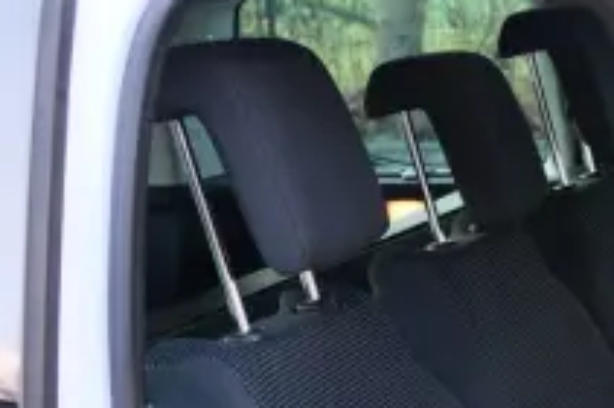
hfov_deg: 20.0
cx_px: 789
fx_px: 1601
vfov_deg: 13.9
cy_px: 551
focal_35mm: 94
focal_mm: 20.5
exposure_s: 1/60
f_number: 3.6
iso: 320
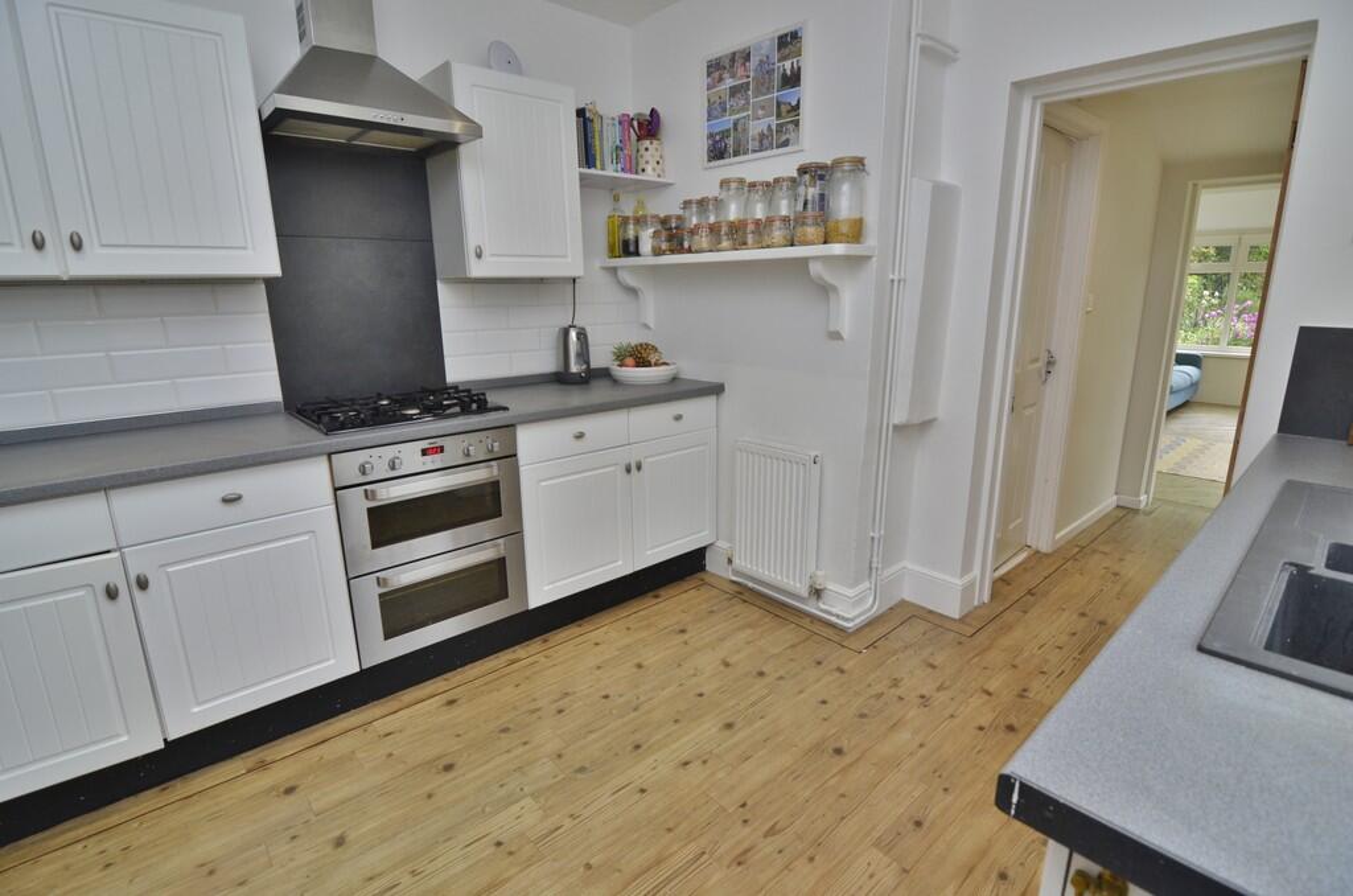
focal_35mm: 16
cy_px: 448
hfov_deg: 95.1
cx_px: 676
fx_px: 619
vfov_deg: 71.8
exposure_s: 1/60
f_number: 5.6
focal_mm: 11
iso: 400
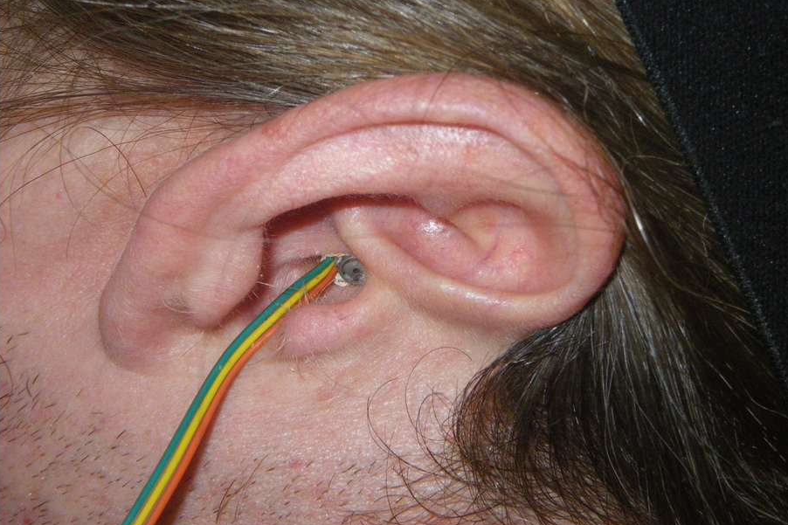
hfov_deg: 25.1
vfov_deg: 16.8
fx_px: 1773
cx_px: 395
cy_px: 255
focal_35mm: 81
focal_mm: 13.7
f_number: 4.8
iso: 400
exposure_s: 1/100
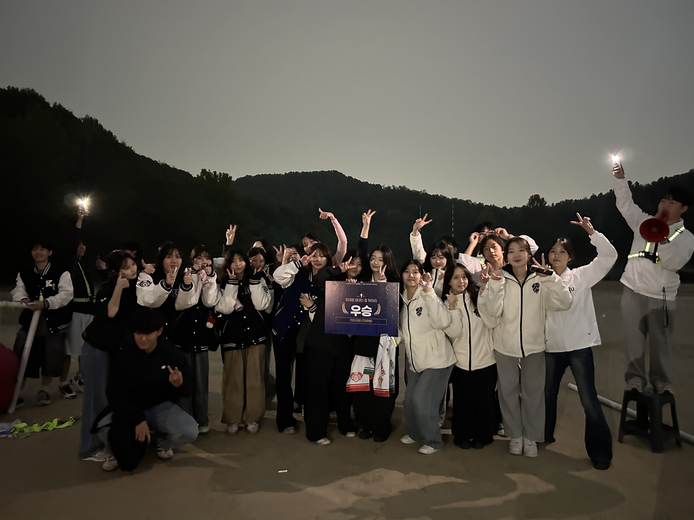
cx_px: 347
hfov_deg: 67.3
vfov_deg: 53.1
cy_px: 260
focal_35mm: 26
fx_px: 521
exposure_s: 1/15
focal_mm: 5.7
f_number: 1.5
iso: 2000
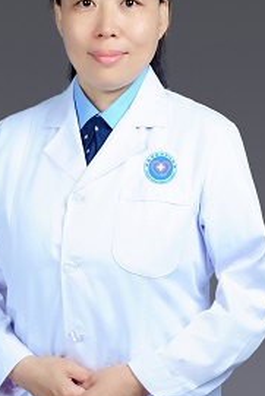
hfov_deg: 16.5
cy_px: 205
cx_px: 105
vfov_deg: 24.5
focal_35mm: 83
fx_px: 915
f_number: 10
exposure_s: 1/125
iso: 200
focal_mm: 50
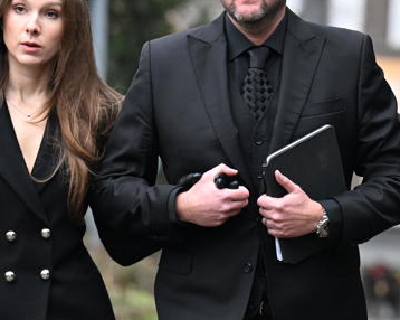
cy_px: 110
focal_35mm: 516
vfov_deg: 3.0
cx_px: 179
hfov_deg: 3.8
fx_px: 6105
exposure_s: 1/500
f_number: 4.5
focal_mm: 190
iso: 2000
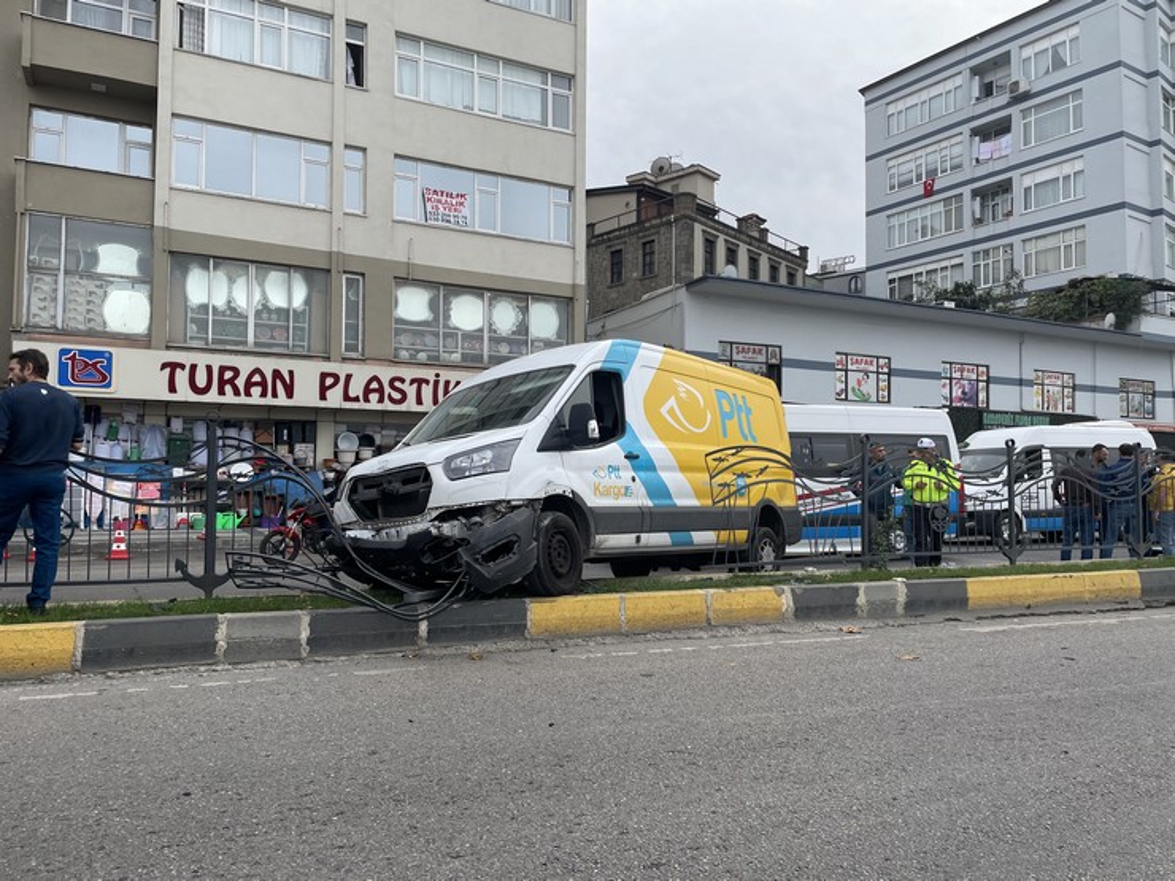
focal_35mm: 26
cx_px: 588
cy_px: 440
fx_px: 883
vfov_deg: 53.1
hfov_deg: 67.3
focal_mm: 4.2
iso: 32
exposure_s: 1/997
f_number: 1.6
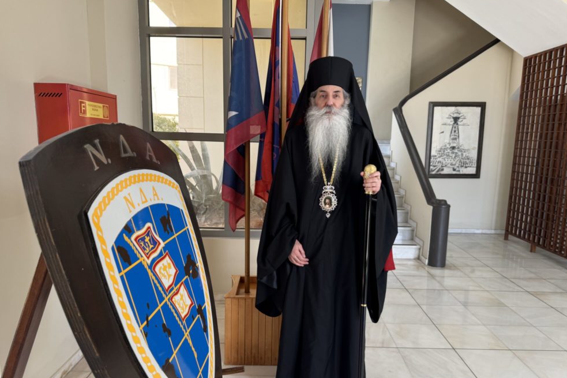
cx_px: 287
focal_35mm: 26
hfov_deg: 69.4
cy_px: 208
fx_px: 409
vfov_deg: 49.5
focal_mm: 6.76
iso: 80
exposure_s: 1/121
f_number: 1.78
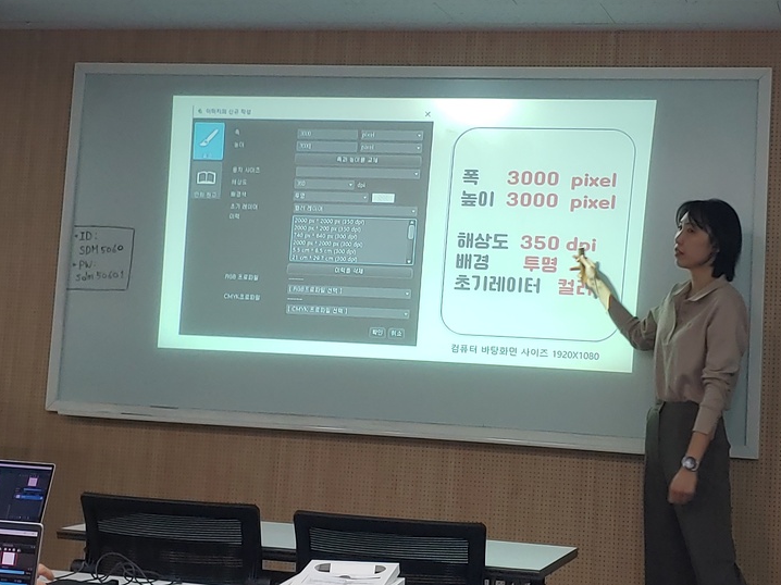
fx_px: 1489
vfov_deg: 22.2
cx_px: 474
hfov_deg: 29.3
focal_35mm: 66
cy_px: 195
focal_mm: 4.23
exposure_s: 1/60
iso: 50
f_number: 1.5
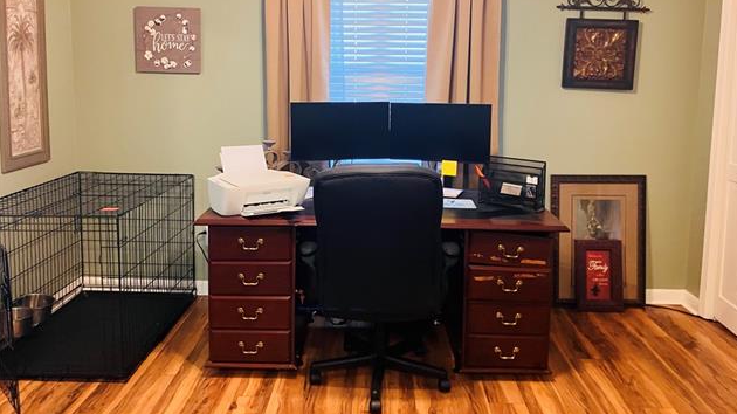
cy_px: 136
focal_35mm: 31
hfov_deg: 62.6
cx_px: 371
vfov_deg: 37.3
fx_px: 606
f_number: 1.8
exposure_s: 1/40
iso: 250
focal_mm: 3.99
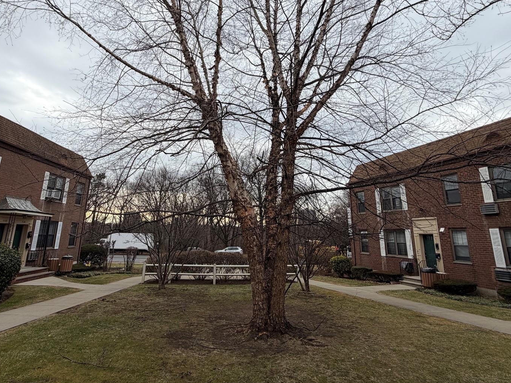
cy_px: 155
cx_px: 235
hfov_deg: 78.8
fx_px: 310
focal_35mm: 21
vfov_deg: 62.9
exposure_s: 1/760
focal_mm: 2.22
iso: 40
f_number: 2.2
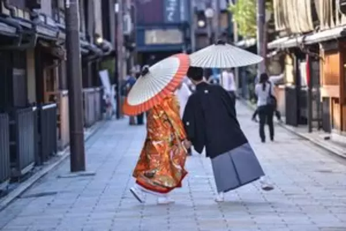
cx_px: 173
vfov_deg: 7.0
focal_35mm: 195
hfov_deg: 10.5
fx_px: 1874
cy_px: 116
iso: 1000
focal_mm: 195
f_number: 2.8
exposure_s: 1/1600
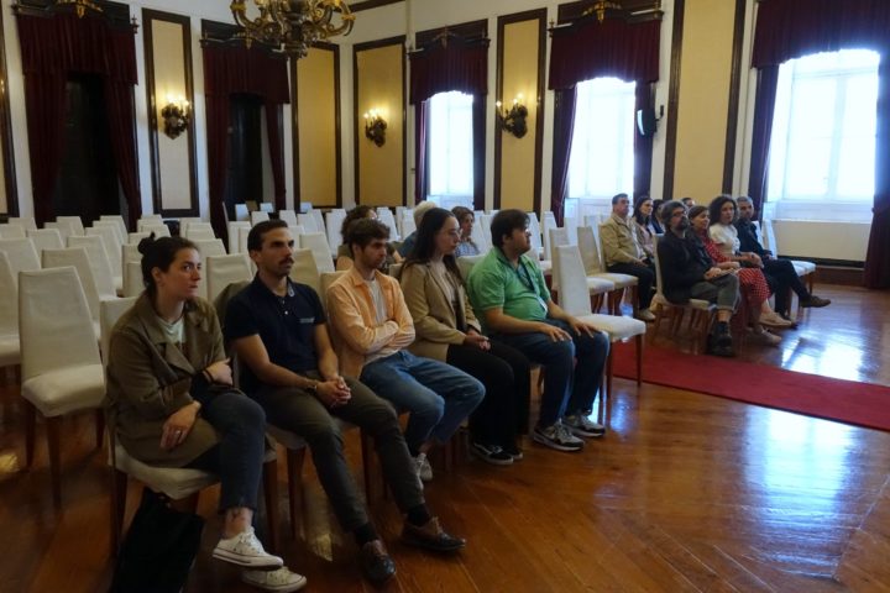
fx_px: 667
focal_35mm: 27
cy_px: 296
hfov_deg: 67.4
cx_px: 445
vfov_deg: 47.9
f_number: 4
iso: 2000
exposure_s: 1/250
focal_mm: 10.07
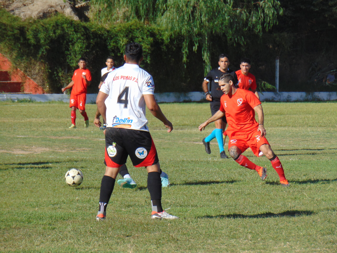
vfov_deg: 4.8
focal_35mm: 307
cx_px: 168
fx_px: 2989
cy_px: 126
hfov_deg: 6.5
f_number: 4.2
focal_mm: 55.1
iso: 80
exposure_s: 1/640
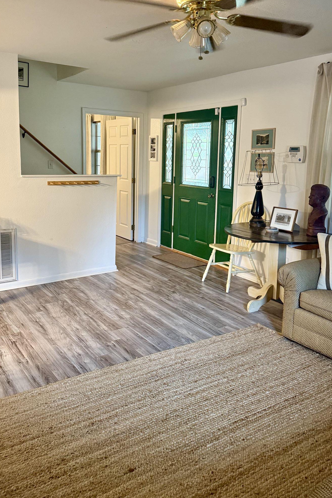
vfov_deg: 63.3
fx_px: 401
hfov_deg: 44.9
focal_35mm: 29
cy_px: 209
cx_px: 158
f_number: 1.78
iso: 320
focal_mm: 6.76
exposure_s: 1/60
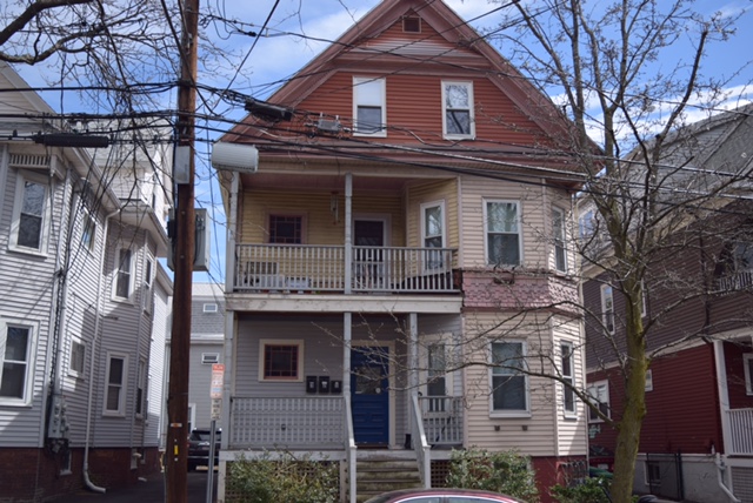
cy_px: 252
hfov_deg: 53.1
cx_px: 376
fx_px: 754
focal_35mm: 36
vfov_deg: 36.9
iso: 200
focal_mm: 24
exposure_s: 1/1600
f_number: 4
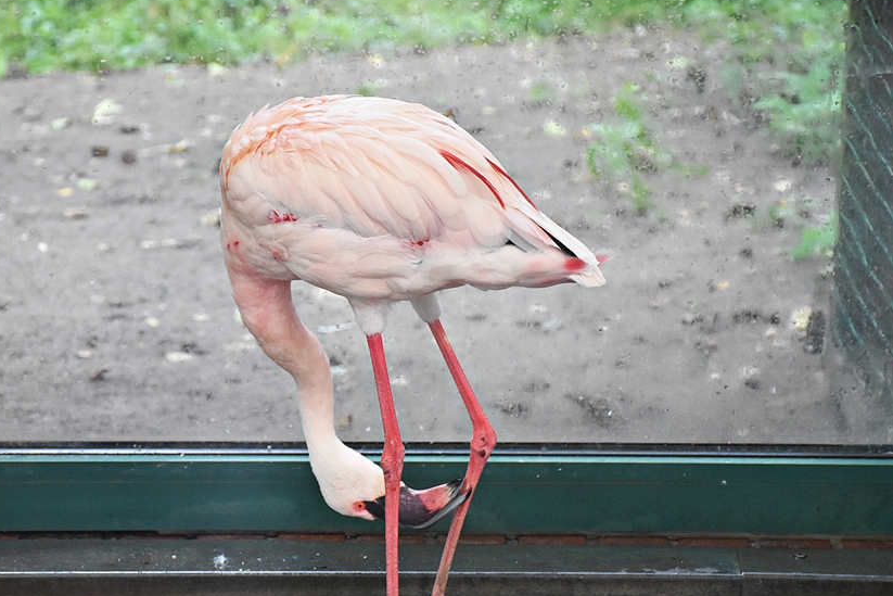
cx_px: 387
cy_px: 354
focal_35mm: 168
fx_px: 4168
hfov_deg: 12.2
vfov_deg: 8.2
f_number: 5.3
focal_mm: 90
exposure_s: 1/125
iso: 2500
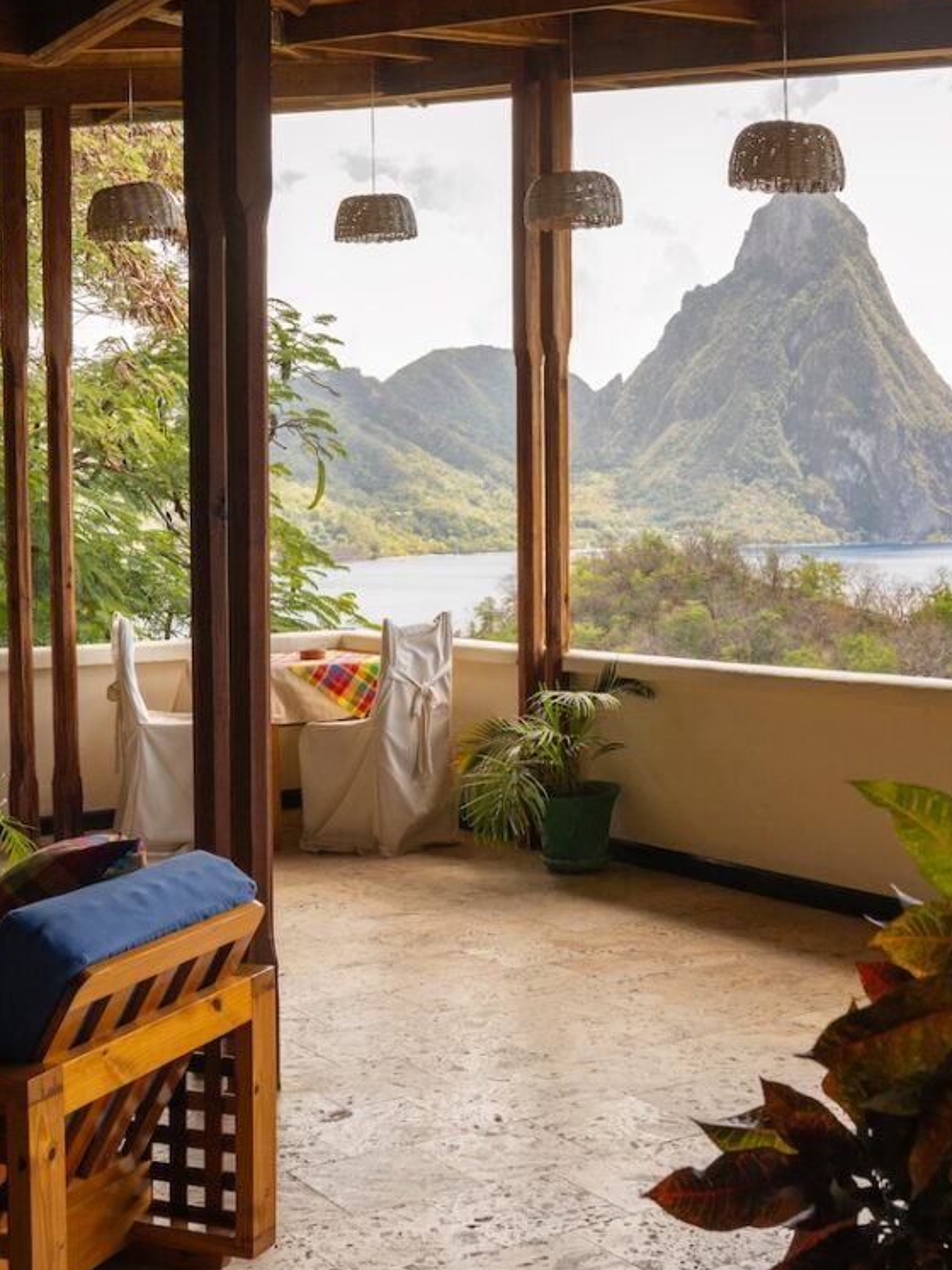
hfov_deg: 29.1
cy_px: 575
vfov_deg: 38.2
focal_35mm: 50
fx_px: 1834
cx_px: 505
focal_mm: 35
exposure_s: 1/500
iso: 1600
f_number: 8
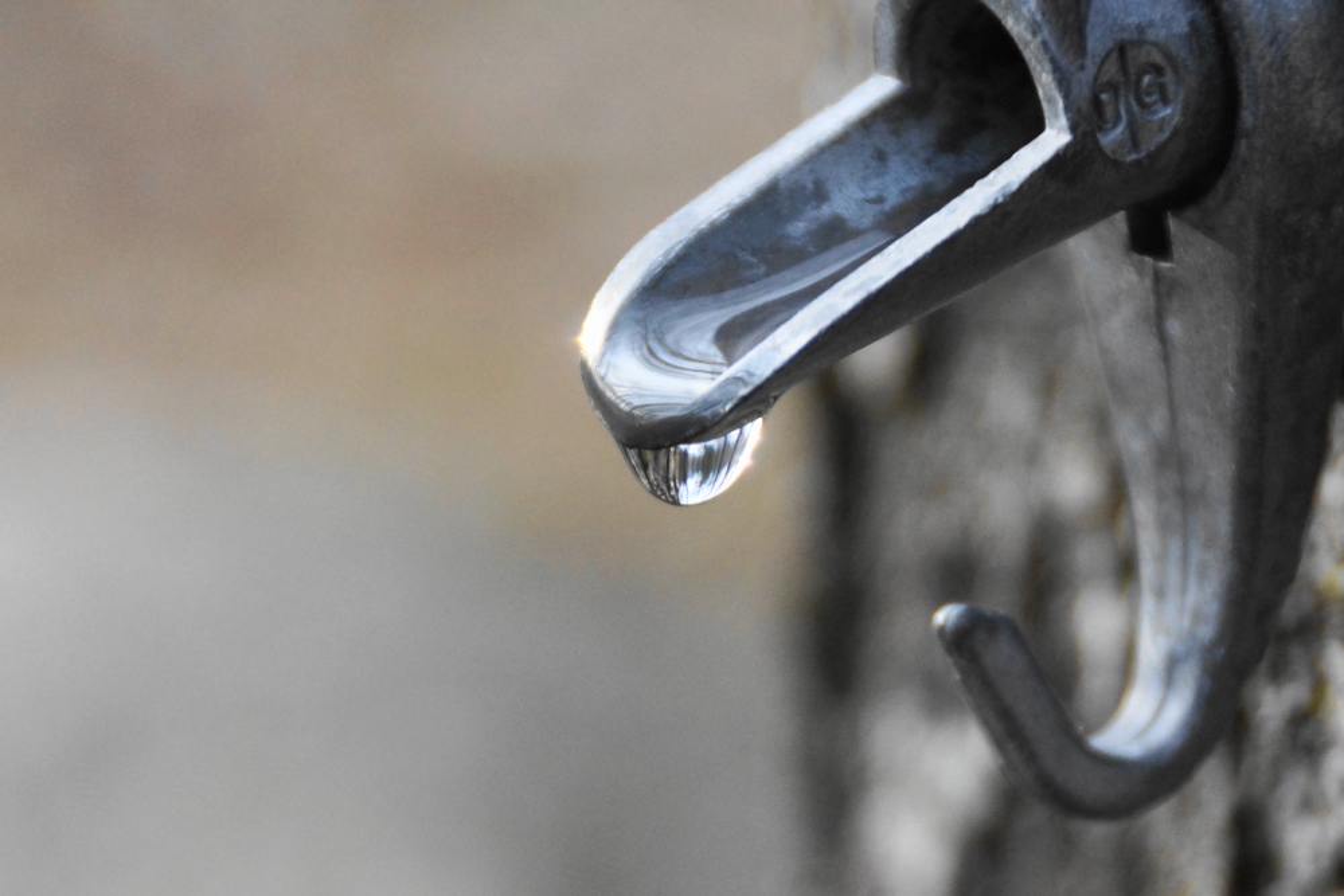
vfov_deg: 5.5
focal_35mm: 252
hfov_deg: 8.2
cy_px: 448
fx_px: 9409
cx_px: 672
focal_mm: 120
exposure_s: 1/200
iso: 1000
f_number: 5.6
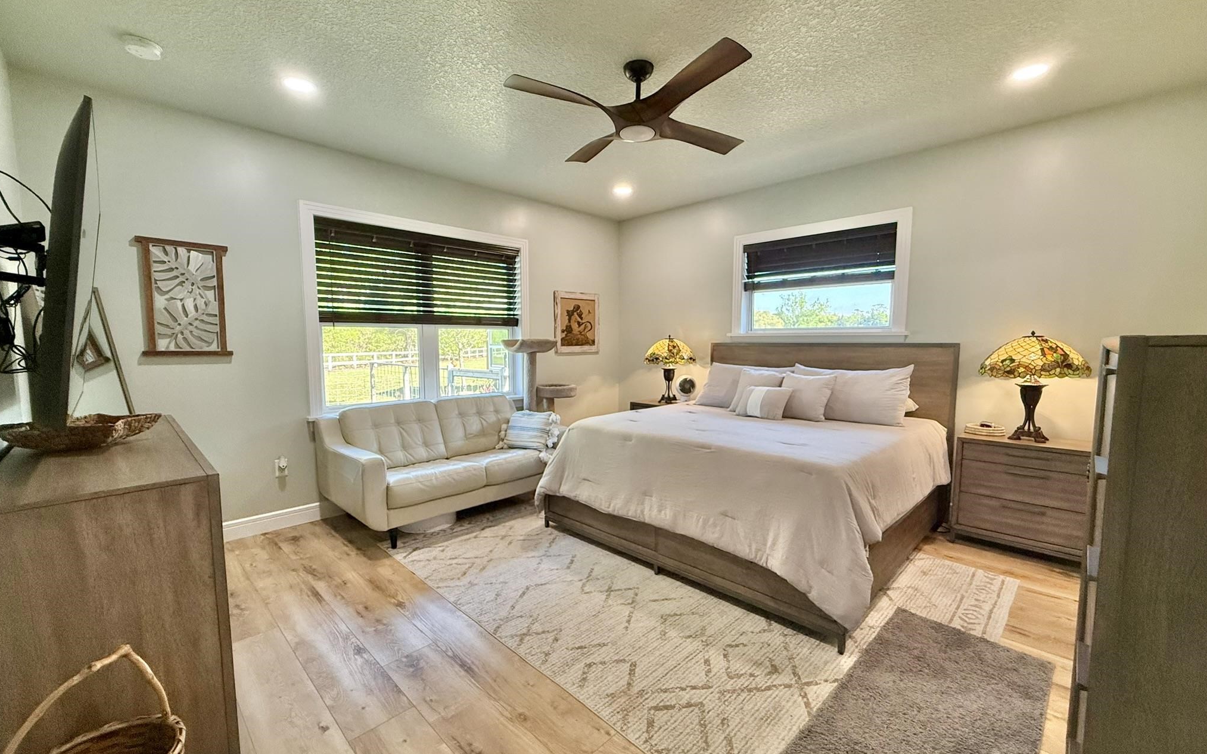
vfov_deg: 74.8
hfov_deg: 101.5
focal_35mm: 15
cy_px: 386
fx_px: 493
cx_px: 604
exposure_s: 1/120
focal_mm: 2.22
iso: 320
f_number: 2.2
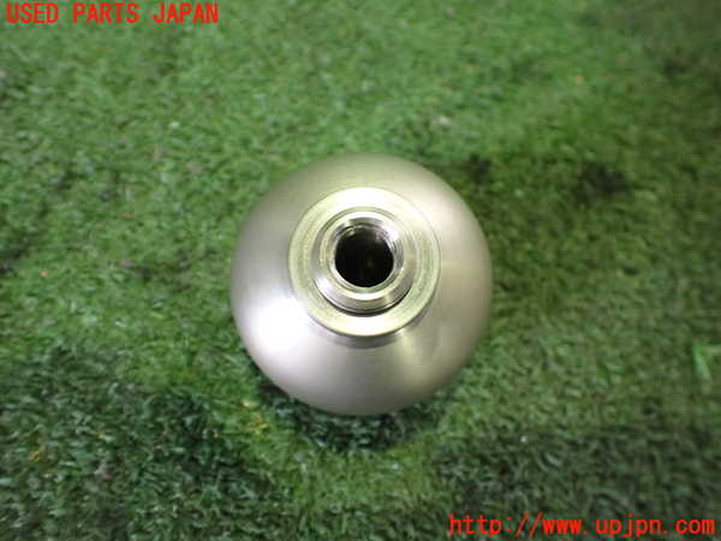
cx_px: 360
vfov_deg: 46.8
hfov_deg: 60.0
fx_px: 625
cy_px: 270
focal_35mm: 30
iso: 800
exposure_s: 1/50
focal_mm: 5.4
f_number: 2.3
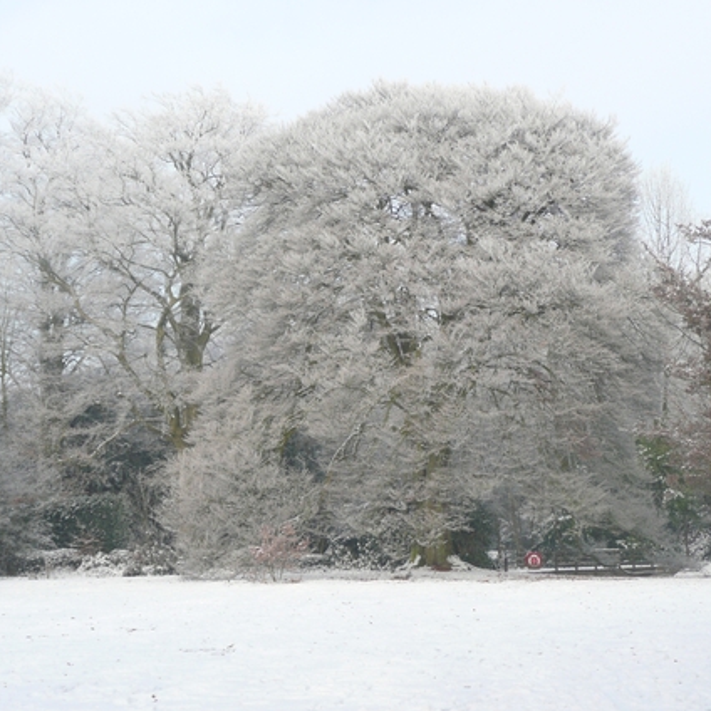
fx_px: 1394
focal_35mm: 60
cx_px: 421
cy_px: 372
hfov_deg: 28.6
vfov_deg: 28.6
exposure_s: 1/200
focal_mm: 7.8
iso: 100
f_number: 4.2
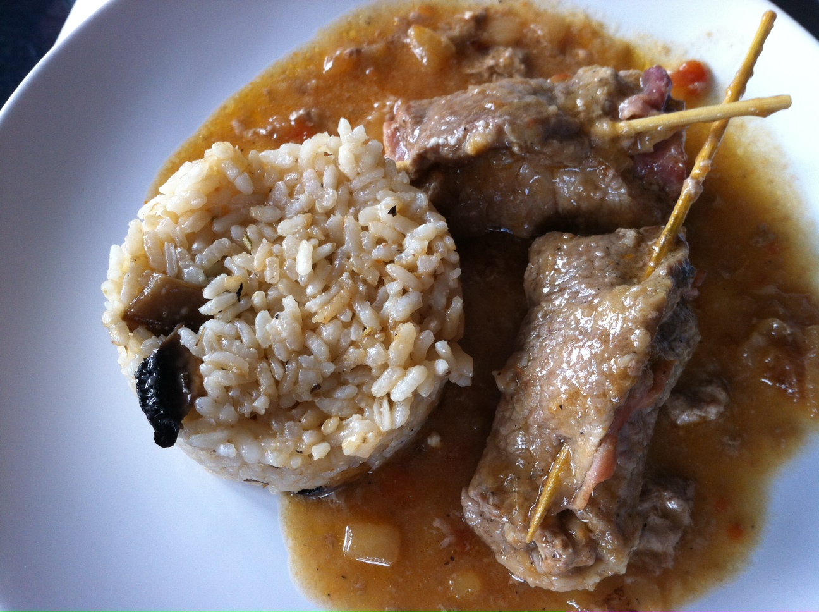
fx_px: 827
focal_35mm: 35
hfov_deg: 52.7
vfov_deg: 40.6
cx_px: 410
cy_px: 306
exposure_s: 1/60
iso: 80
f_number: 2.8
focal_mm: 3.85
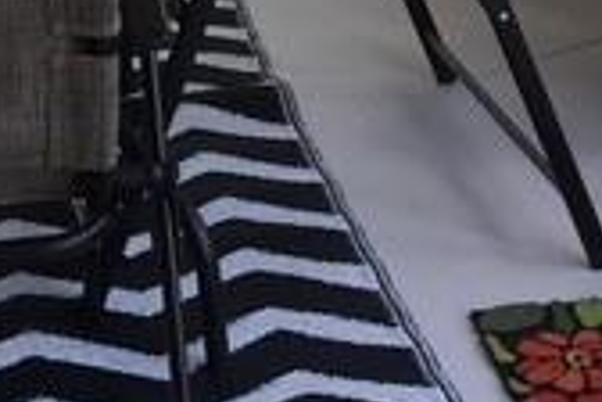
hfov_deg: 17.7
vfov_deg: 11.0
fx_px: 1923
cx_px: 150
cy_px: -366
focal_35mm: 115
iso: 32
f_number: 2.2
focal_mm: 4.15
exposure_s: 1/60
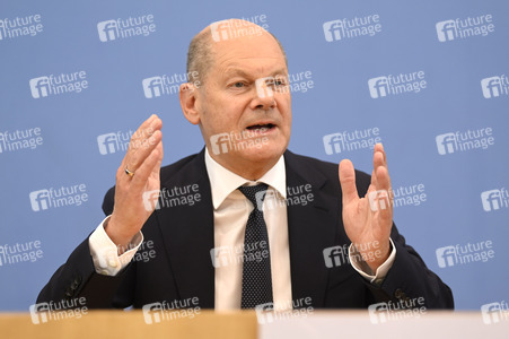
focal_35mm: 100
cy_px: 170
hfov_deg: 20.4
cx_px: 254
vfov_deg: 13.7
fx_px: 1413
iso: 1000
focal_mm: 100
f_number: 2.8
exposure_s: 1/800
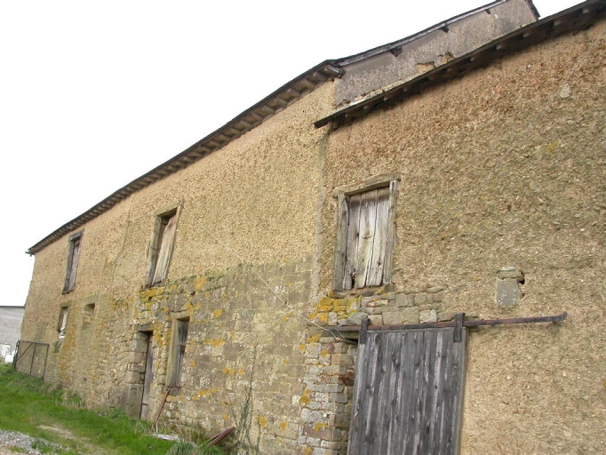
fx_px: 665
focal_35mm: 38
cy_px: 228
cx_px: 303
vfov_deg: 37.7
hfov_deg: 49.0
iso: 100
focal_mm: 7.85
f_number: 3.7
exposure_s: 1/96.6
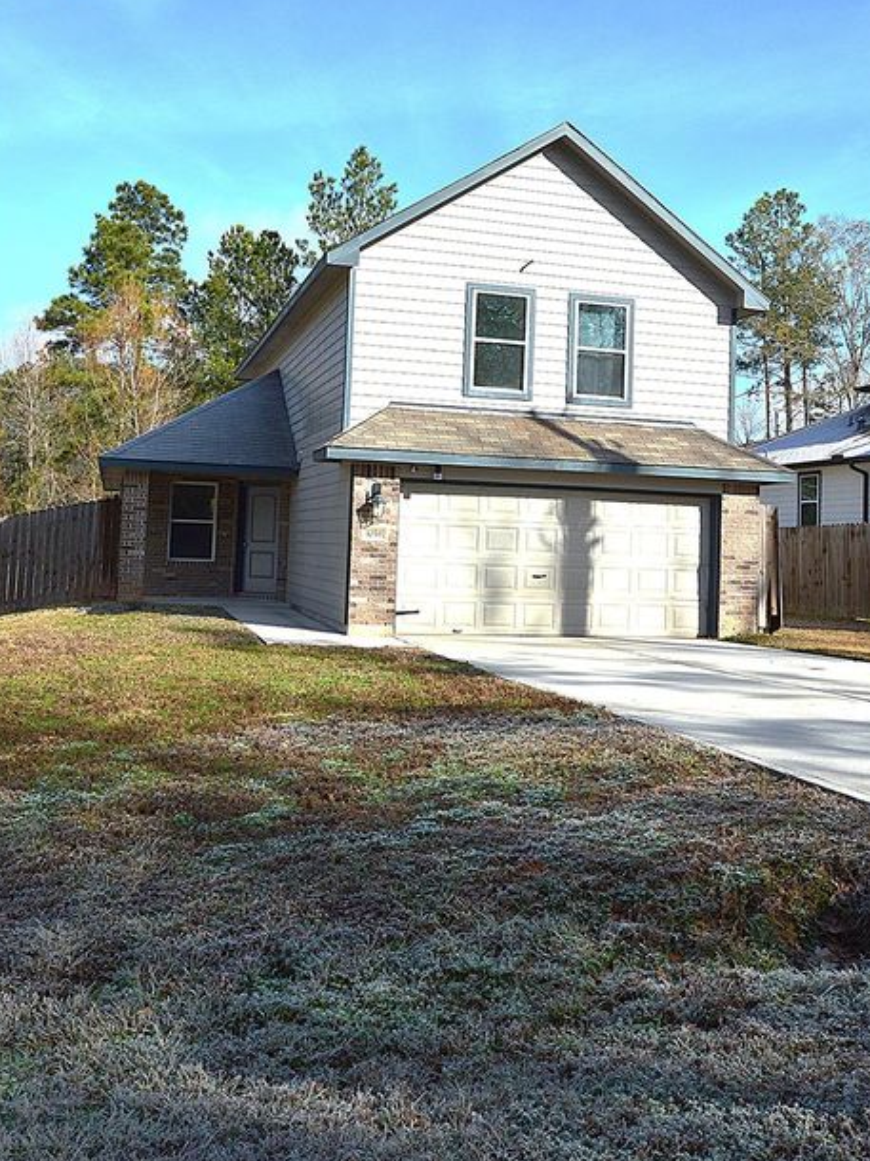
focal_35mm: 32
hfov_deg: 44.1
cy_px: 482
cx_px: 461
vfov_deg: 56.5
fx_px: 1073
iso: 400
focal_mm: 18
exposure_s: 1/500
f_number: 11
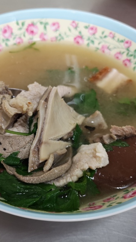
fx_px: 256
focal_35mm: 40
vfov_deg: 50.5
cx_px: 42
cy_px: 119
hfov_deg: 29.5
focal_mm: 3.95
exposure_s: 1/33.3
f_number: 1.8
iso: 160
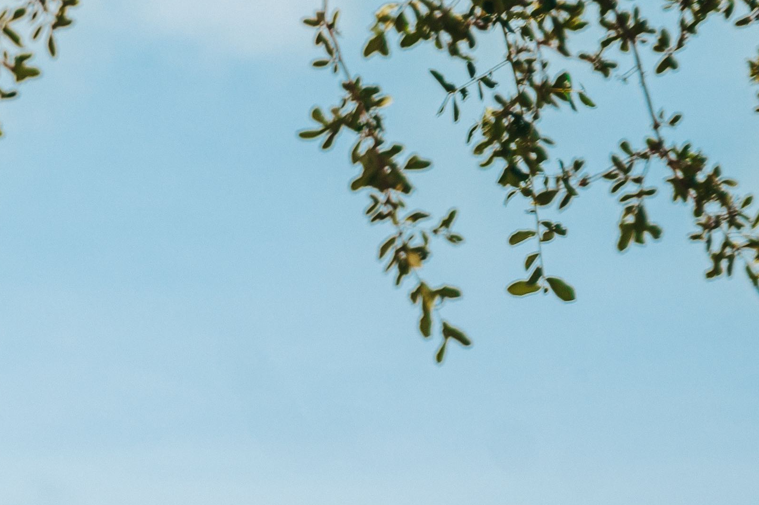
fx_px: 5562
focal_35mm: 264
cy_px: 629
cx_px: -407
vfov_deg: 5.2
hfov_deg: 7.7
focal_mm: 70
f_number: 4
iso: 100
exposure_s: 1/125
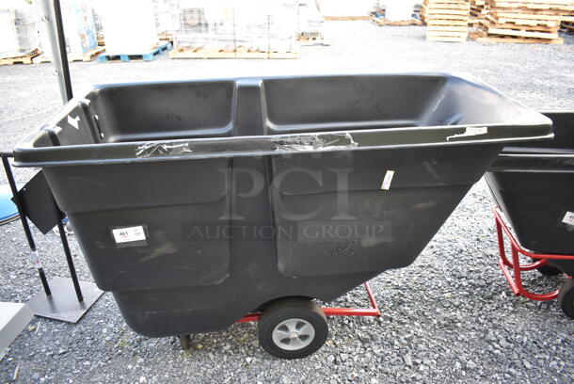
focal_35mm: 27
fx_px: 431
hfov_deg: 67.3
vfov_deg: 48.0
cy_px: 192
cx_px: 287
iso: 800
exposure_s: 1/250
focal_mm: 18
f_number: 3.5
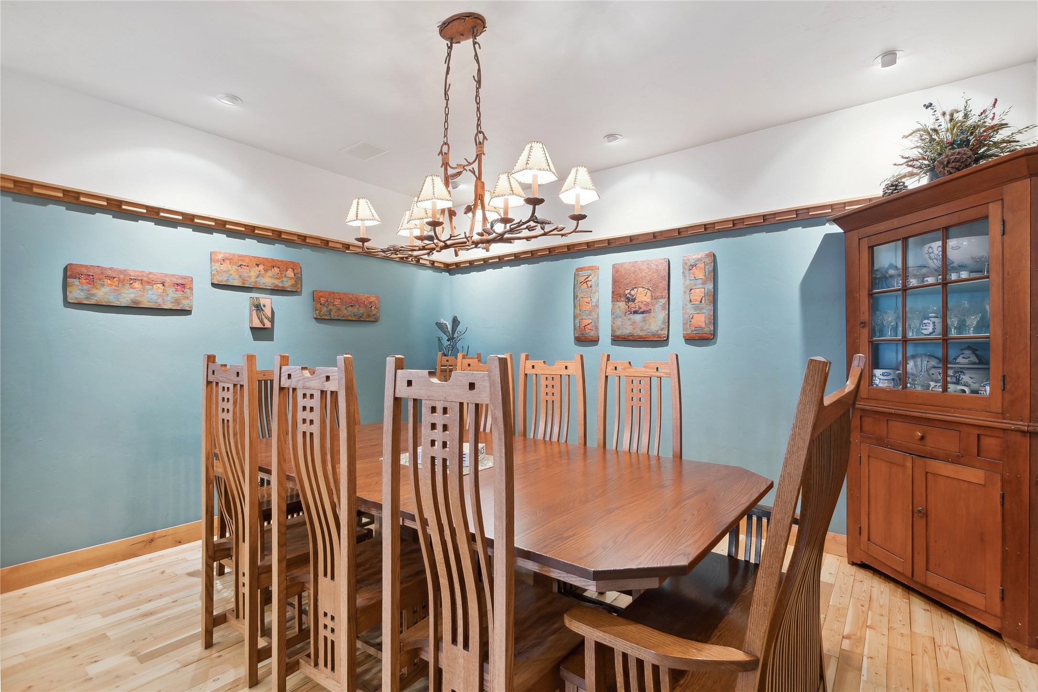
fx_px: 461
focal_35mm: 16
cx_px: 519
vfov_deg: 73.7
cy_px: 346
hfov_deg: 96.7
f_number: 6.3
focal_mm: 11
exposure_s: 1/1.25
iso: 100
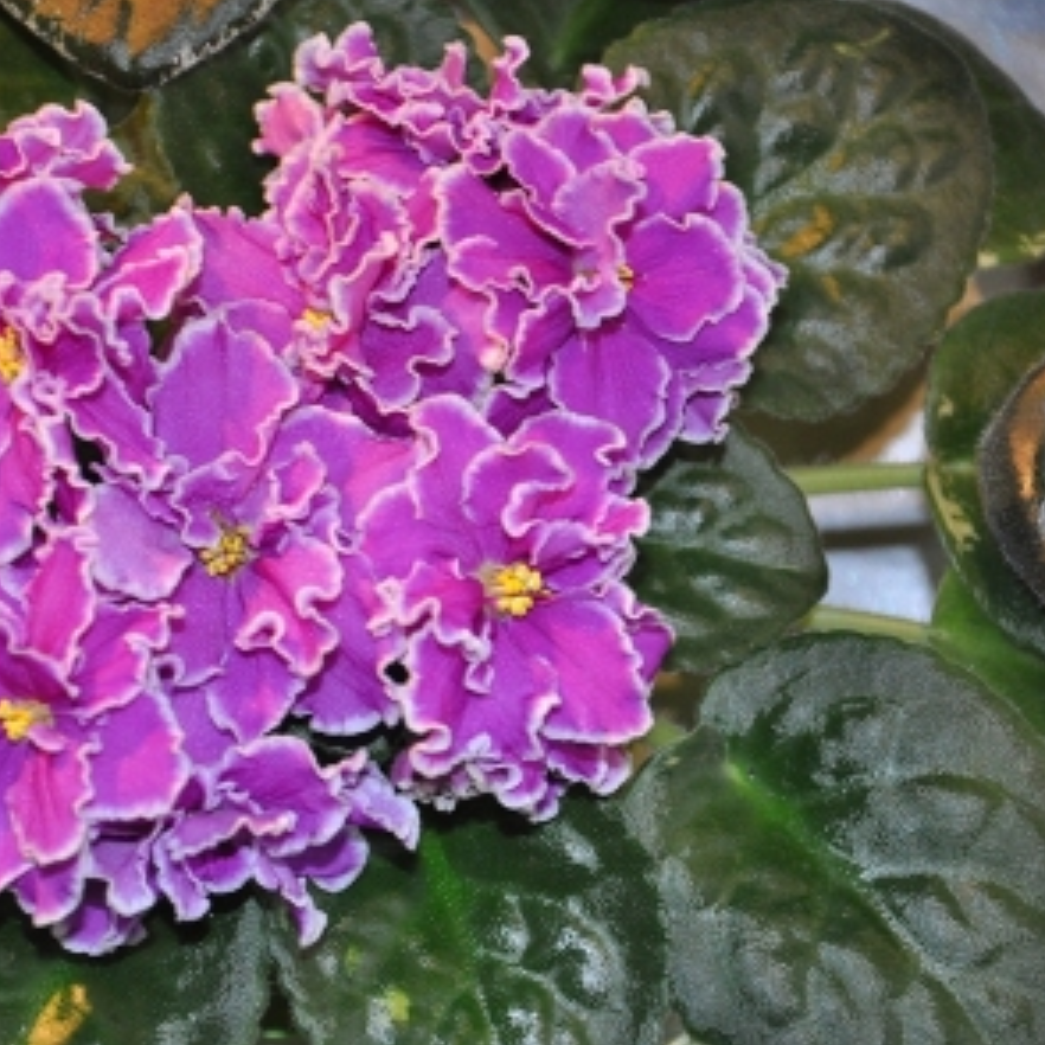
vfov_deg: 17.9
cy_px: 521
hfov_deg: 17.9
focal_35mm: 97
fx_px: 3313
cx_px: 355
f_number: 5
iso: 720
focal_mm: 50
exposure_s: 1/60
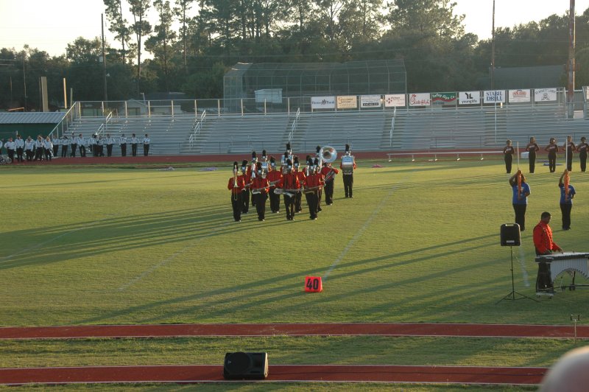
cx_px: 294
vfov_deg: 16.5
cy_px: 196
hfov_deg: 24.6
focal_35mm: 82
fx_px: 1349
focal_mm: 55
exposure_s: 1/160
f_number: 6.3
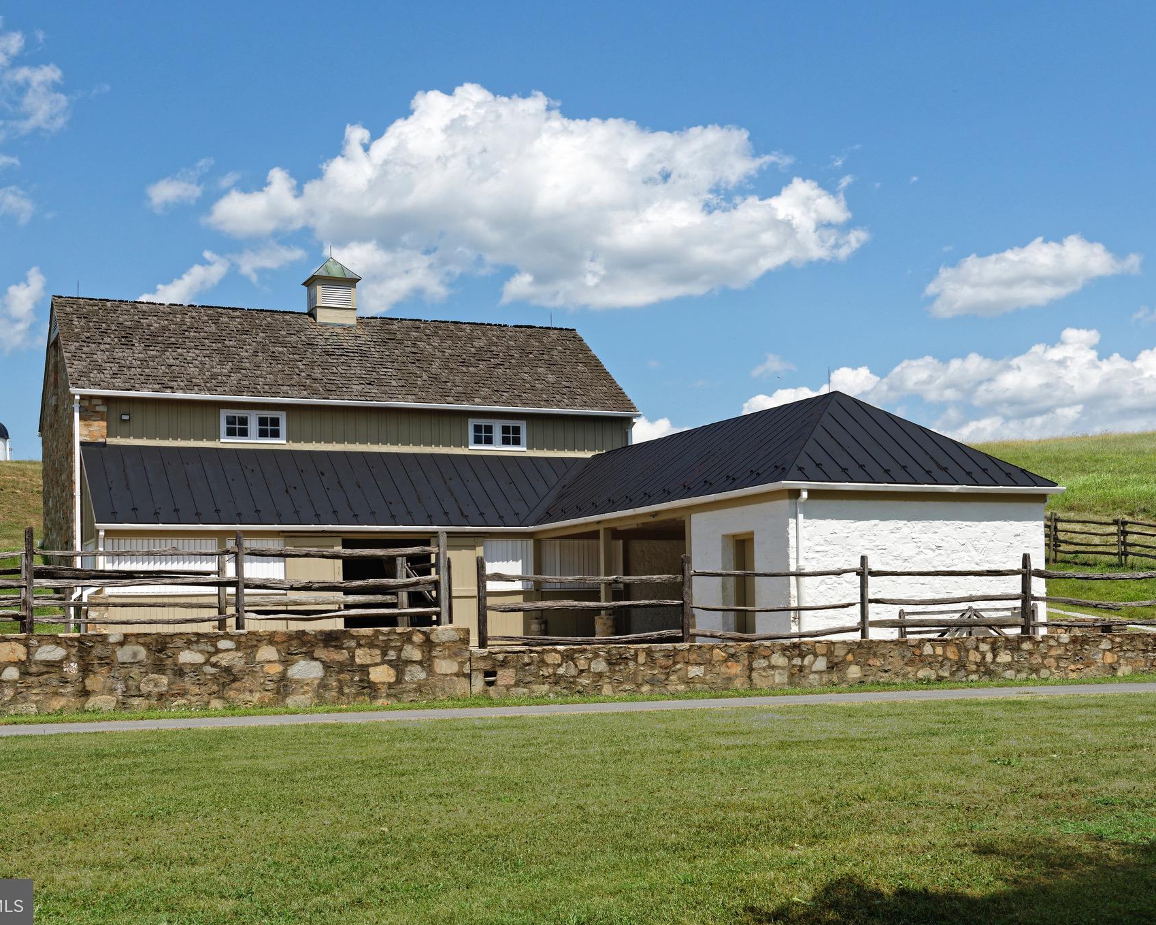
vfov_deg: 34.9
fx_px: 1471
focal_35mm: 43
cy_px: 464
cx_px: 579
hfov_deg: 42.9
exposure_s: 1/320
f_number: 13
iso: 320
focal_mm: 38
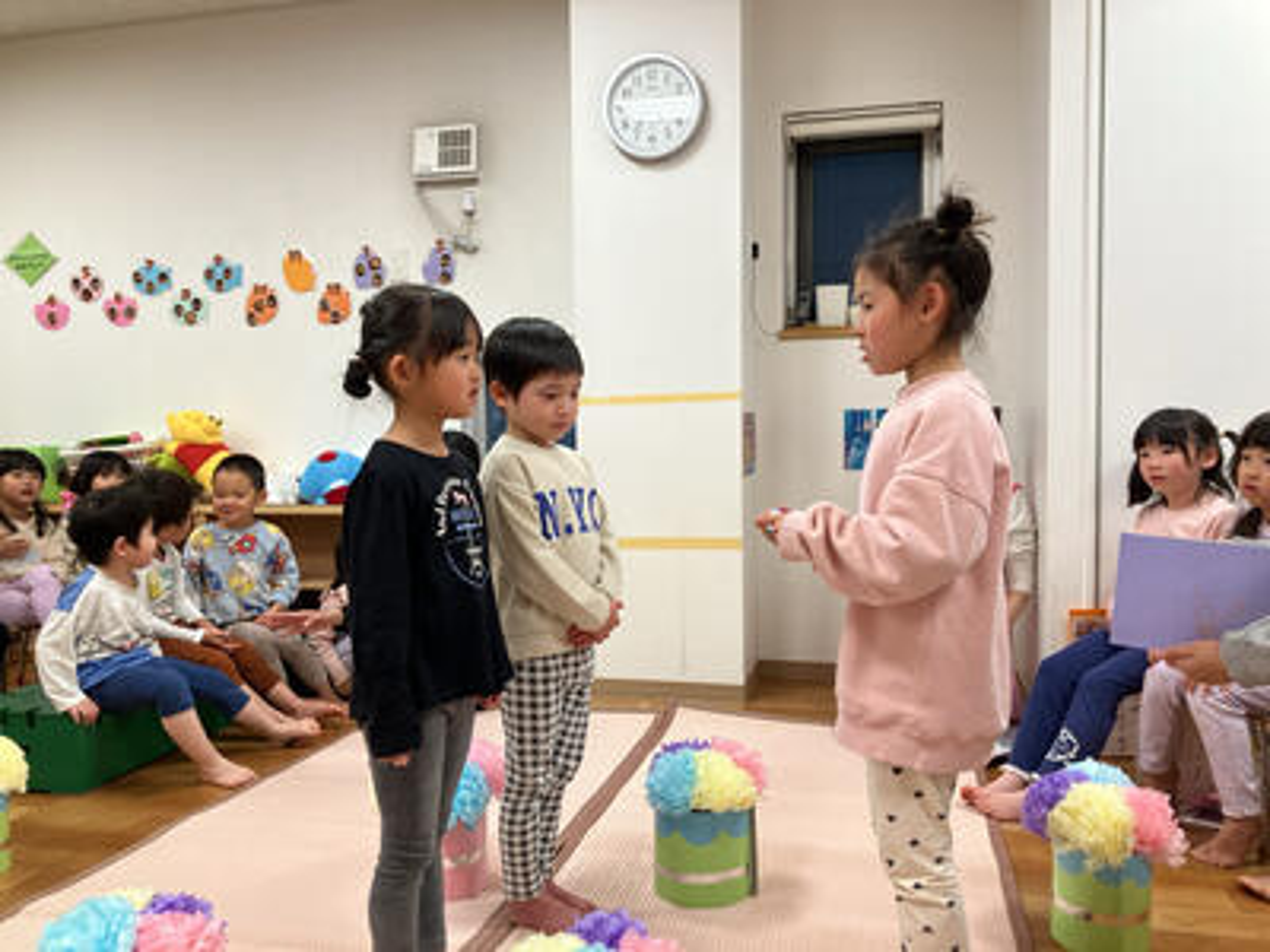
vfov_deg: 49.7
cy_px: 476
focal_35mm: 28
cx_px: 635
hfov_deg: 63.4
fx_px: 1027
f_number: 1.8
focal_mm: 3.99
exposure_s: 1/121
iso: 80
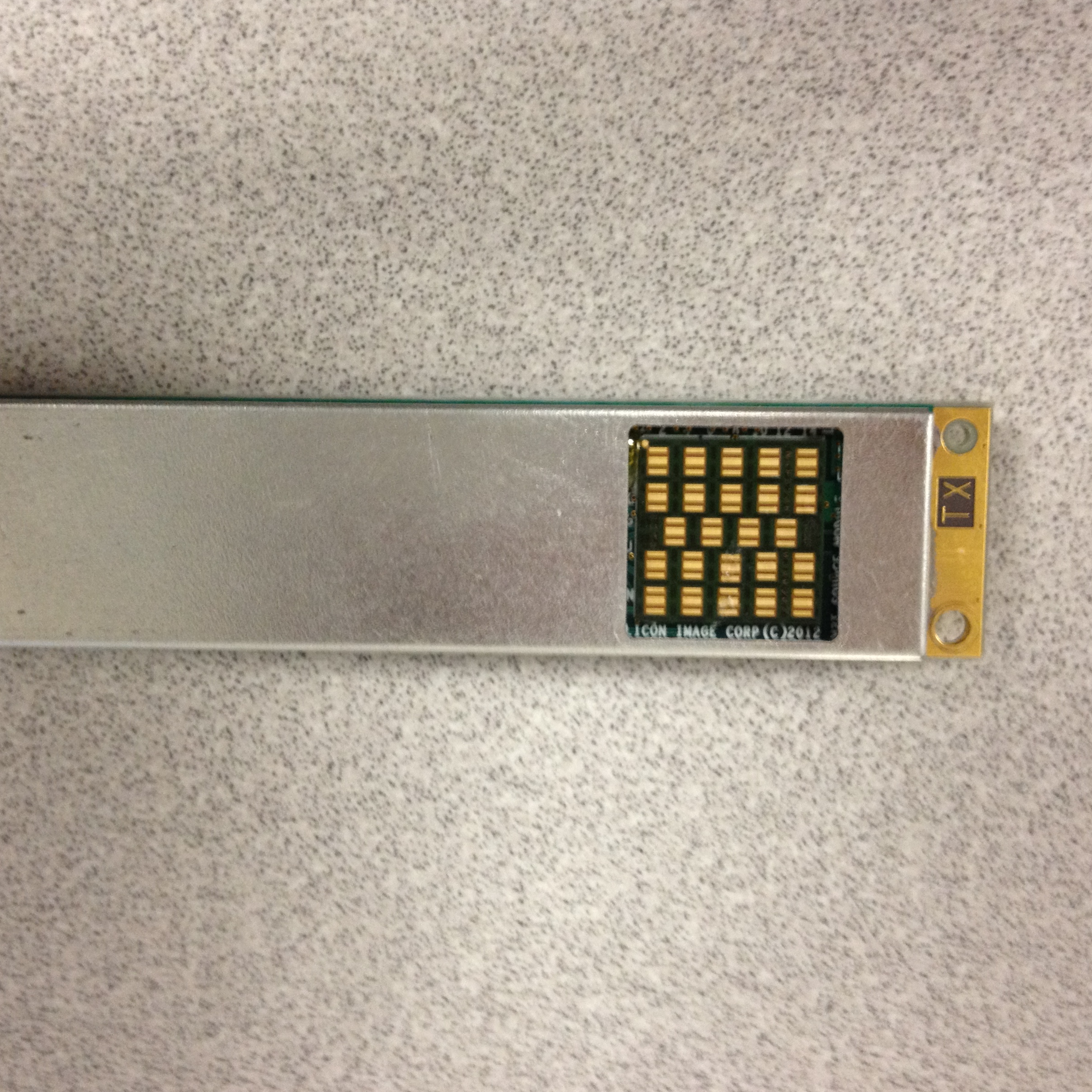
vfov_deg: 40.0
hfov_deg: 40.0
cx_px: 544
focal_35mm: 42
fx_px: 1499
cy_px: 543
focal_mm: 4.28
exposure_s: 1/20
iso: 200
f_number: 2.4
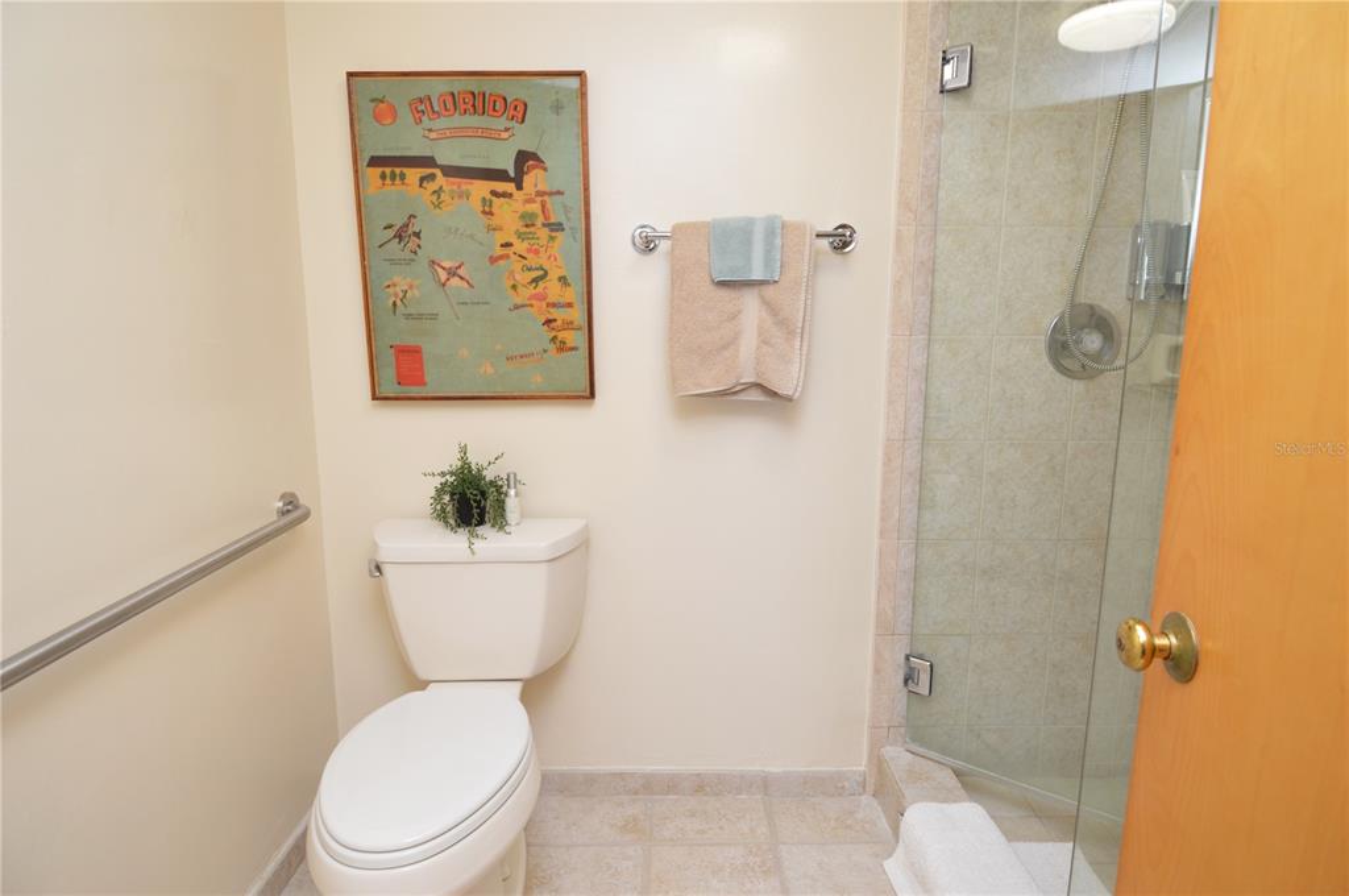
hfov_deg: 90.1
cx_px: 674
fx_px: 674
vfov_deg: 67.2
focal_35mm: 18
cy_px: 448
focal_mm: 12
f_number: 4
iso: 400
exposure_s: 1/60
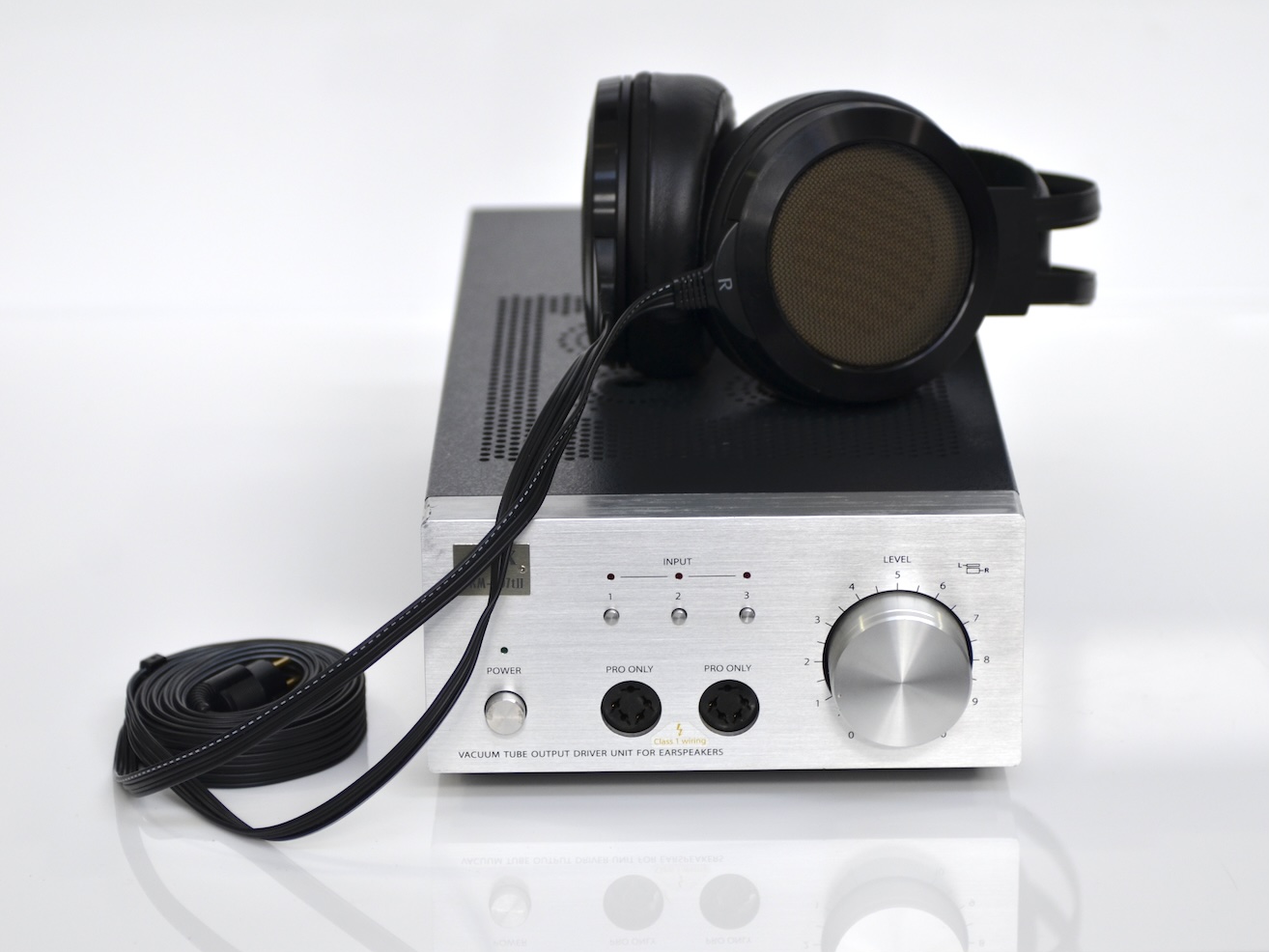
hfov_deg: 17.1
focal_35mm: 115
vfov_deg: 12.9
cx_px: 693
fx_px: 4217
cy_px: 479
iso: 400
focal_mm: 70
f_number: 4
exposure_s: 1/250
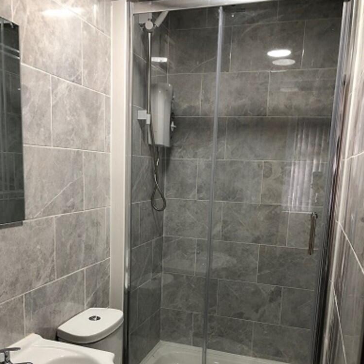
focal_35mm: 34
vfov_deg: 47.5
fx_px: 404
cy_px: 247
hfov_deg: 48.4
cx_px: 178
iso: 32
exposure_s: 1/25
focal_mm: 3.99
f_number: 1.8
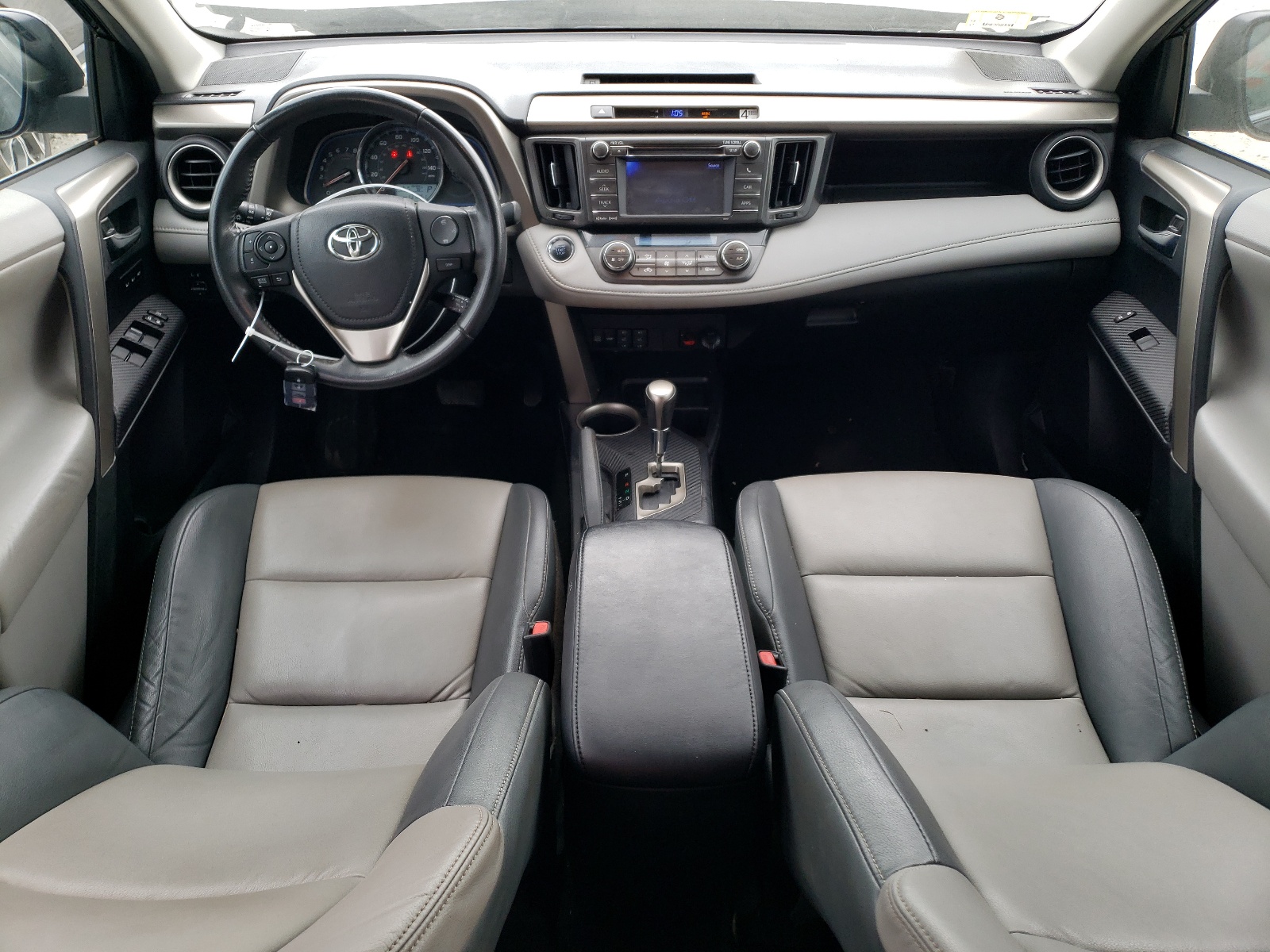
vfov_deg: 53.1
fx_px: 954
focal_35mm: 26
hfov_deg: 67.3
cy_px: 476
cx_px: 635
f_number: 1.5
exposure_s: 1/125
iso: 50
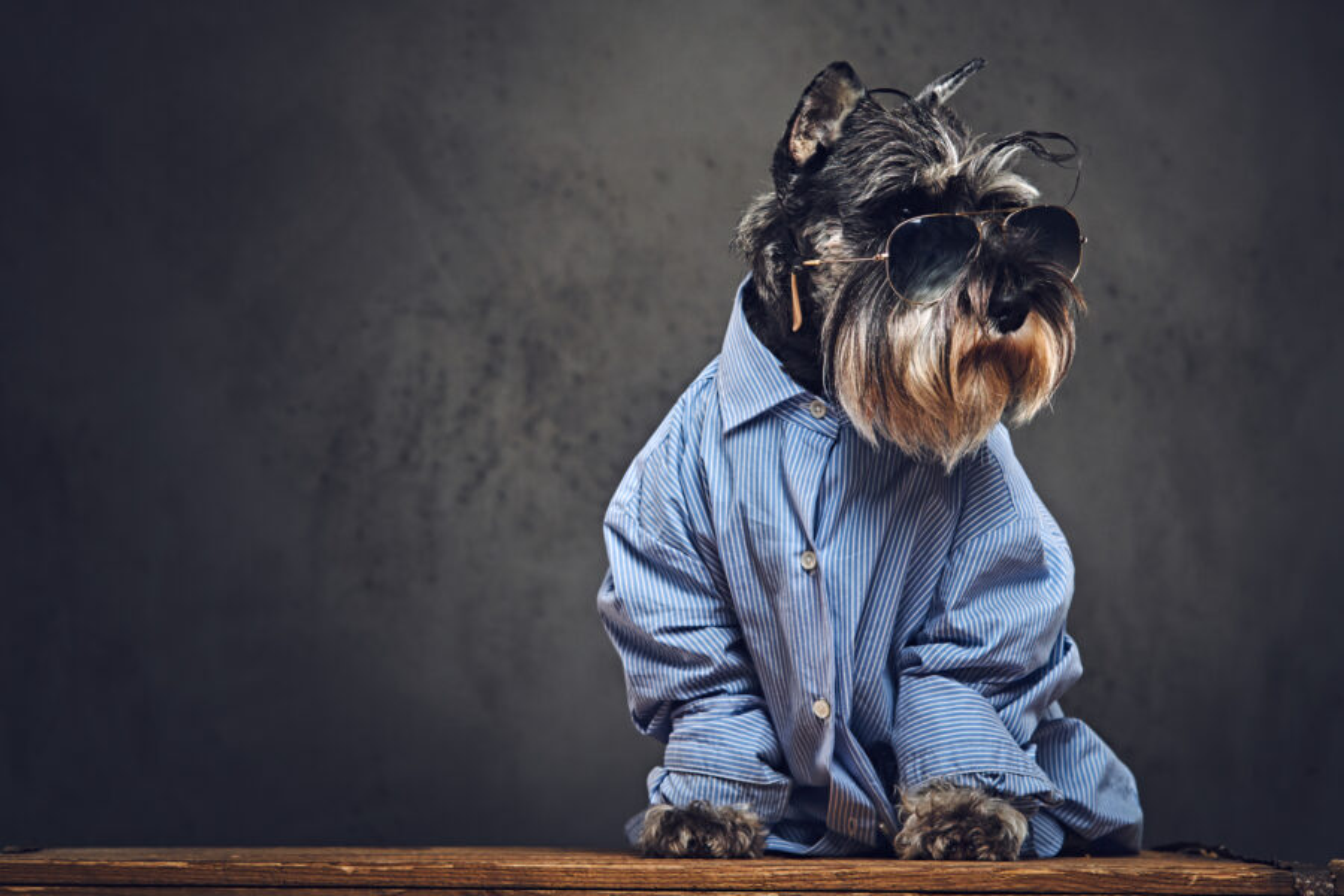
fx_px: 3136
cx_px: 672
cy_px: 448
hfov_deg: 24.2
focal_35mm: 84
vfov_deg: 16.3
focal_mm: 56
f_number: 5.6
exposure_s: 1/125
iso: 200
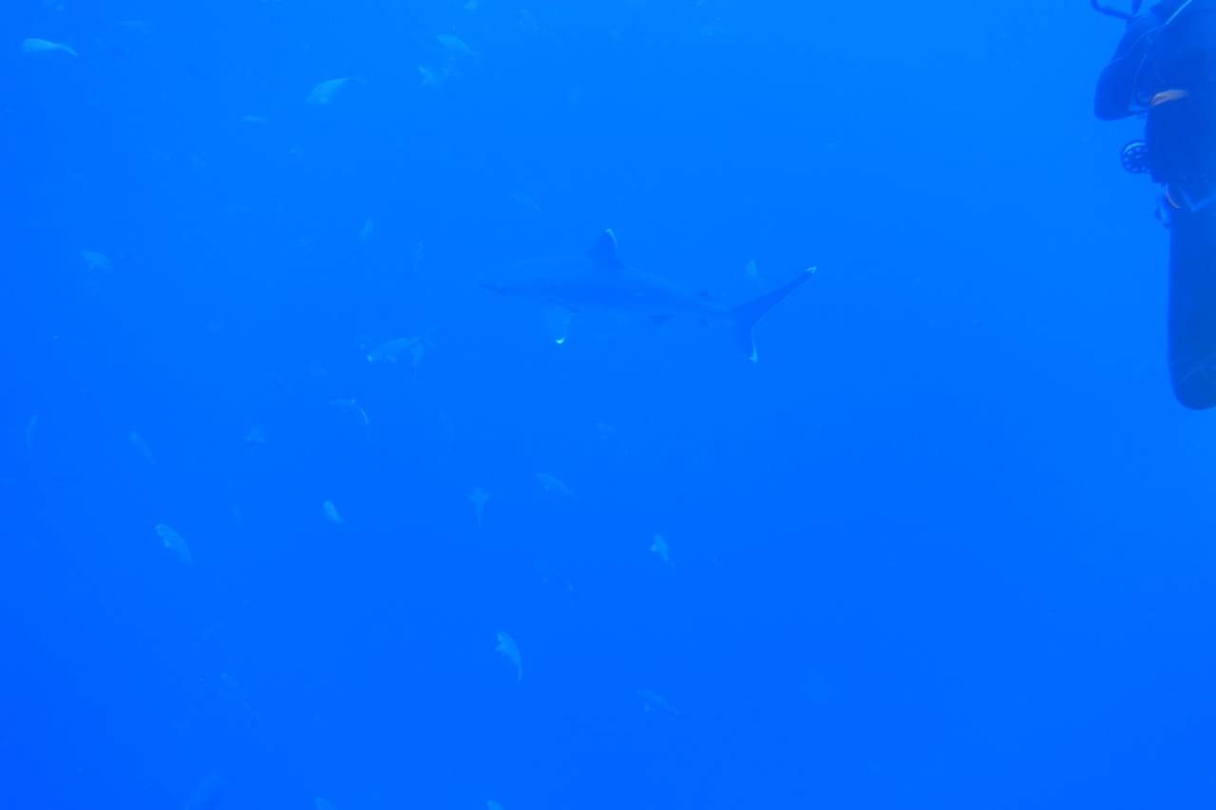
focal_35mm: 42
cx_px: 608
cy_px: 405
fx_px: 1418
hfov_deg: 46.4
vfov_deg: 31.9
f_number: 3.2
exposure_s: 1/80
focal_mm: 15.52
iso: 125
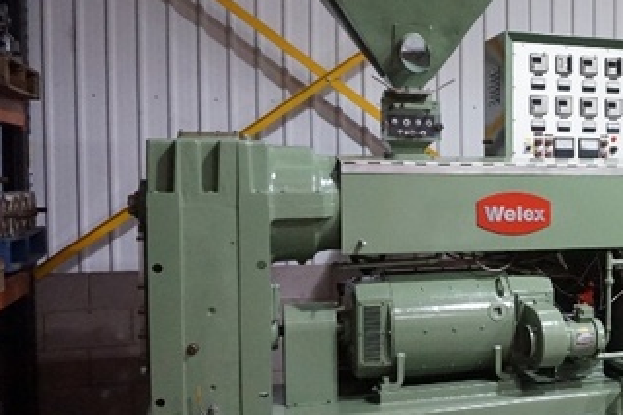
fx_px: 934
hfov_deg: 32.4
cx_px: 689
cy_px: 216
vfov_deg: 25.0
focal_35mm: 54
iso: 3200
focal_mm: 16
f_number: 3.5
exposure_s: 1/160
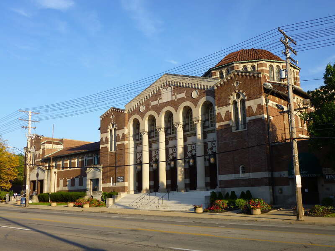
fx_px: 348
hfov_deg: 51.4
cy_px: 126
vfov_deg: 39.7
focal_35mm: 36
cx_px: 168
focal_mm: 6.5
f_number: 3.6
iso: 100
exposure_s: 1/400
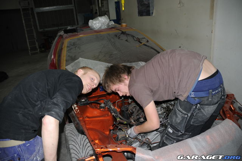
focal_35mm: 27
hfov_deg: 67.4
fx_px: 181
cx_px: 121
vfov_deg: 47.8
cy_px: 80
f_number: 3.5
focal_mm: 18
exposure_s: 1/60
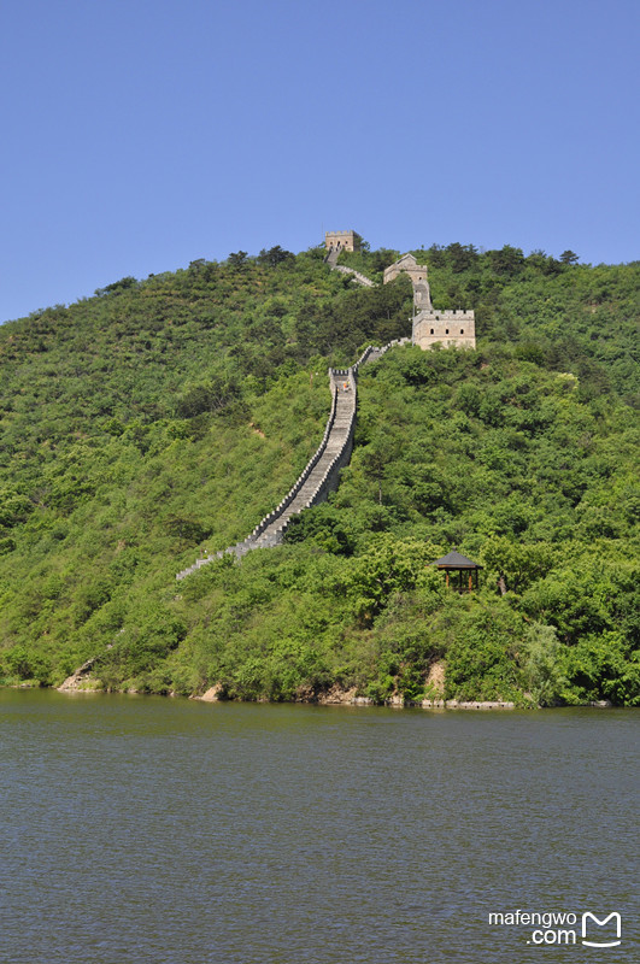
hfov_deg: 18.1
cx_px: 320
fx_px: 2006
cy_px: 482
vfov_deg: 27.0
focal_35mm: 75
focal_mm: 50
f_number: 8
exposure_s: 1/500
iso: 360
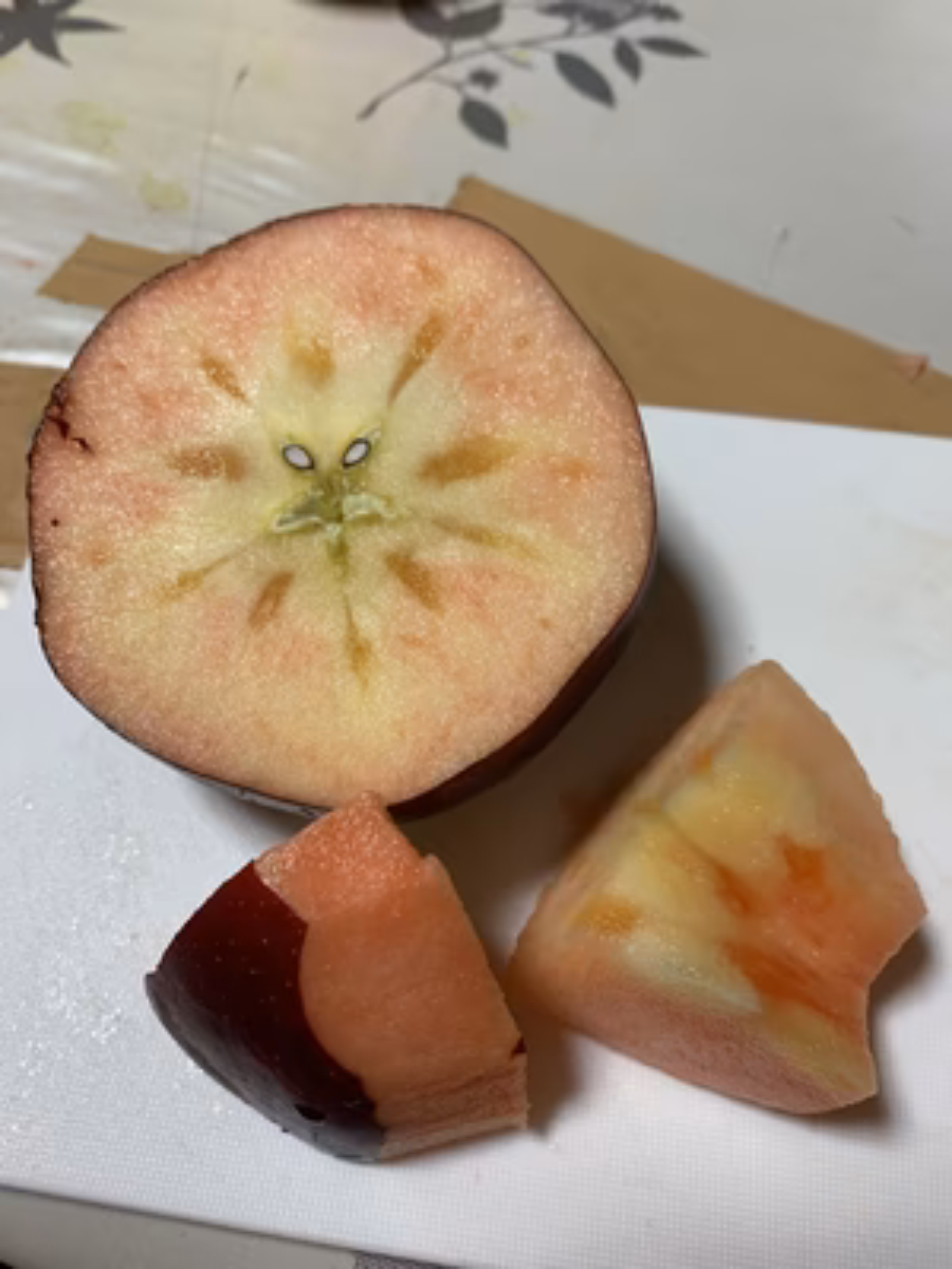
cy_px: 634
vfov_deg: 67.3
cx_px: 476
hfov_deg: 53.1
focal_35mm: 26
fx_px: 953
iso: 80
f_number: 1.8
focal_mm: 4.25
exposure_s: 1/78
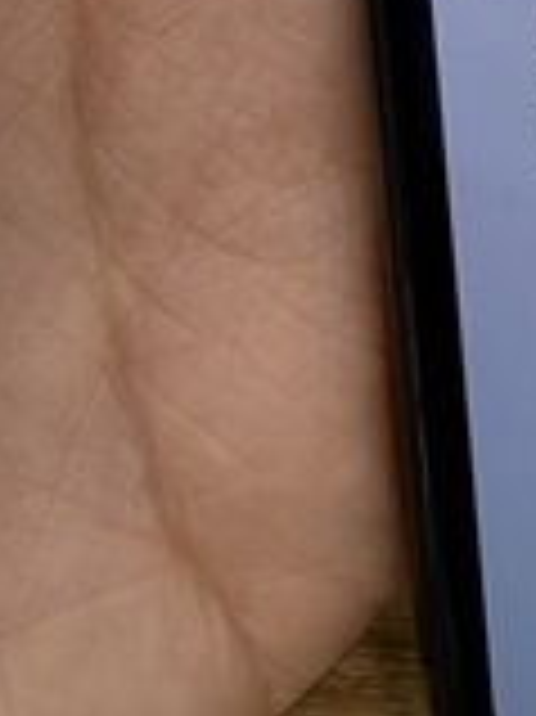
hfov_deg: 9.1
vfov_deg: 12.8
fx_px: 2812
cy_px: -671
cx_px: 1502
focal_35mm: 136
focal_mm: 2.22
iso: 100
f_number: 2.2
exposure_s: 1/120
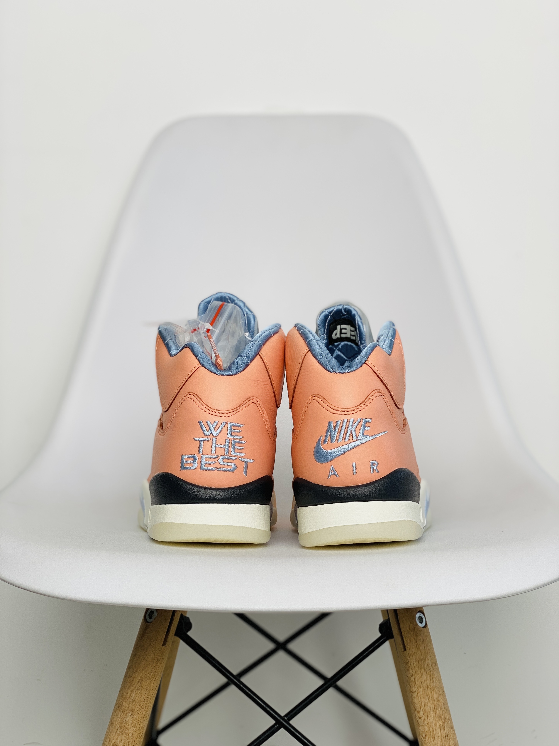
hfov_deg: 28.0
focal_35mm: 52
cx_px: 280
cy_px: 373
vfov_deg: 36.8
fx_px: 1120
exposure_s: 1/100
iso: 20
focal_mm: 6
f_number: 2
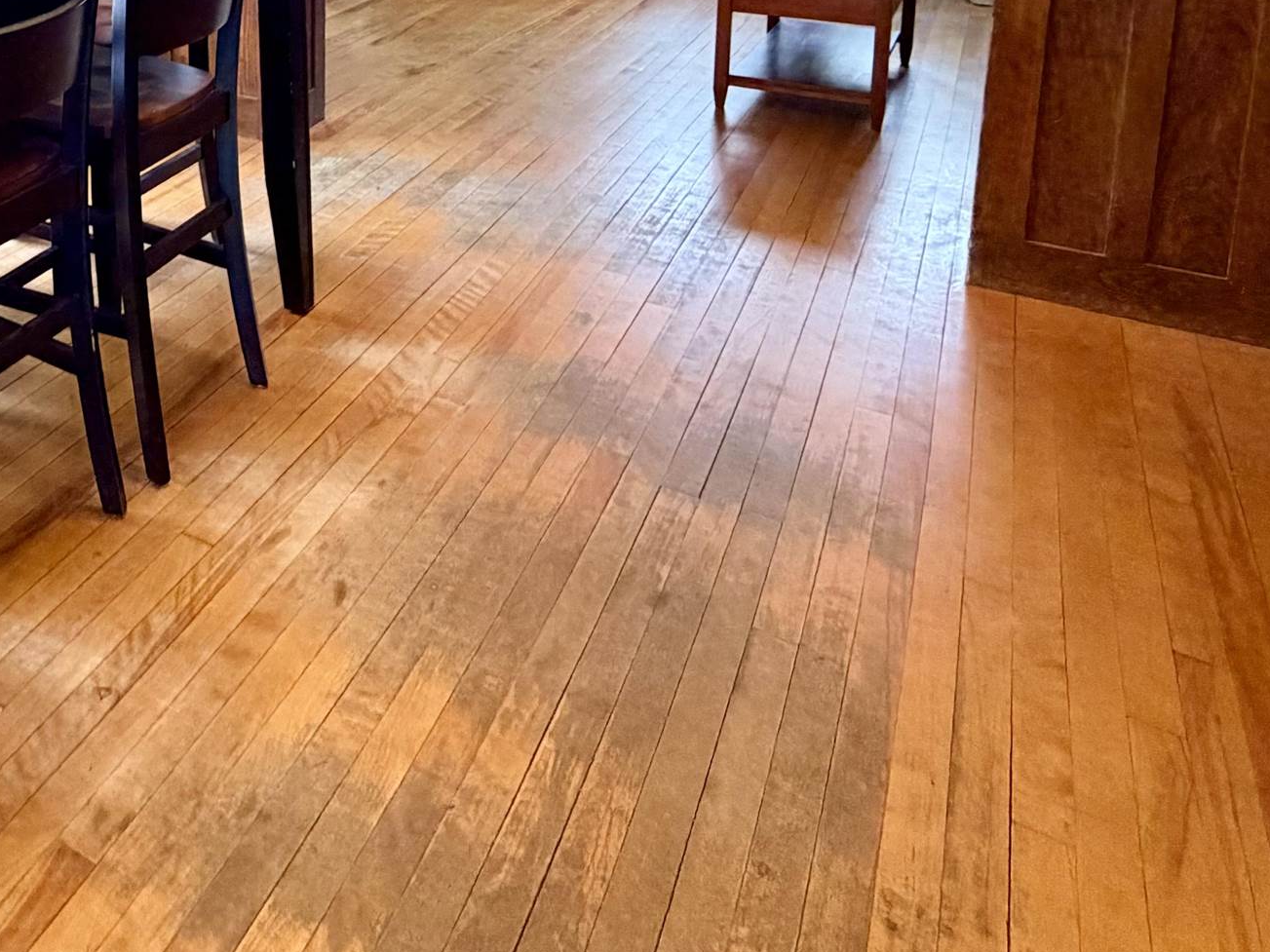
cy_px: -88
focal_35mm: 33
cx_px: 119
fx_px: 1211
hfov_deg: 49.2
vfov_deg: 36.5
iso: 320
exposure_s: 1/60
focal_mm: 2.22
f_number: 2.2
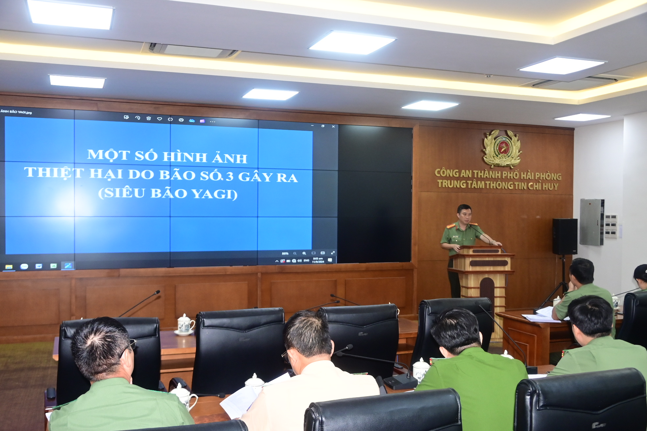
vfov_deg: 36.9
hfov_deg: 53.1
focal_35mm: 36
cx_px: 324
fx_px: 647
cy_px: 216
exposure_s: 1/200
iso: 1600
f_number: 4.5
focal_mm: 24
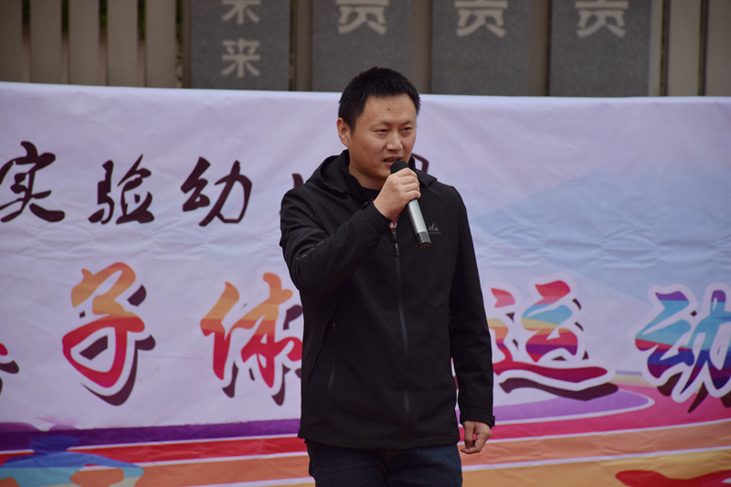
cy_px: 244
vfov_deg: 7.0
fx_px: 3959
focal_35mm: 195
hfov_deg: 10.6
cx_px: 366
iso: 200
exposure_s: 1/640
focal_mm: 130
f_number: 6.3
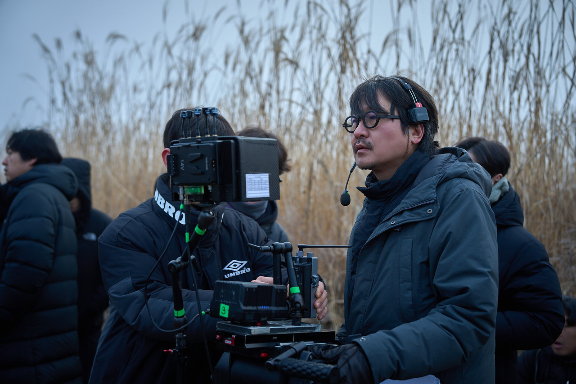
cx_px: 288
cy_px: 192
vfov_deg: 31.9
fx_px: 672
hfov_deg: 46.4
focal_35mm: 42
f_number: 2.8
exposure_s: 1/500
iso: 400
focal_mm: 42
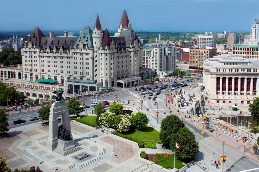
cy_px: 86
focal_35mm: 36
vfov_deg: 36.8
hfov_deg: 53.2
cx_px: 130
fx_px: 259
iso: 200
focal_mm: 24
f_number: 8
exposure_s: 1/250
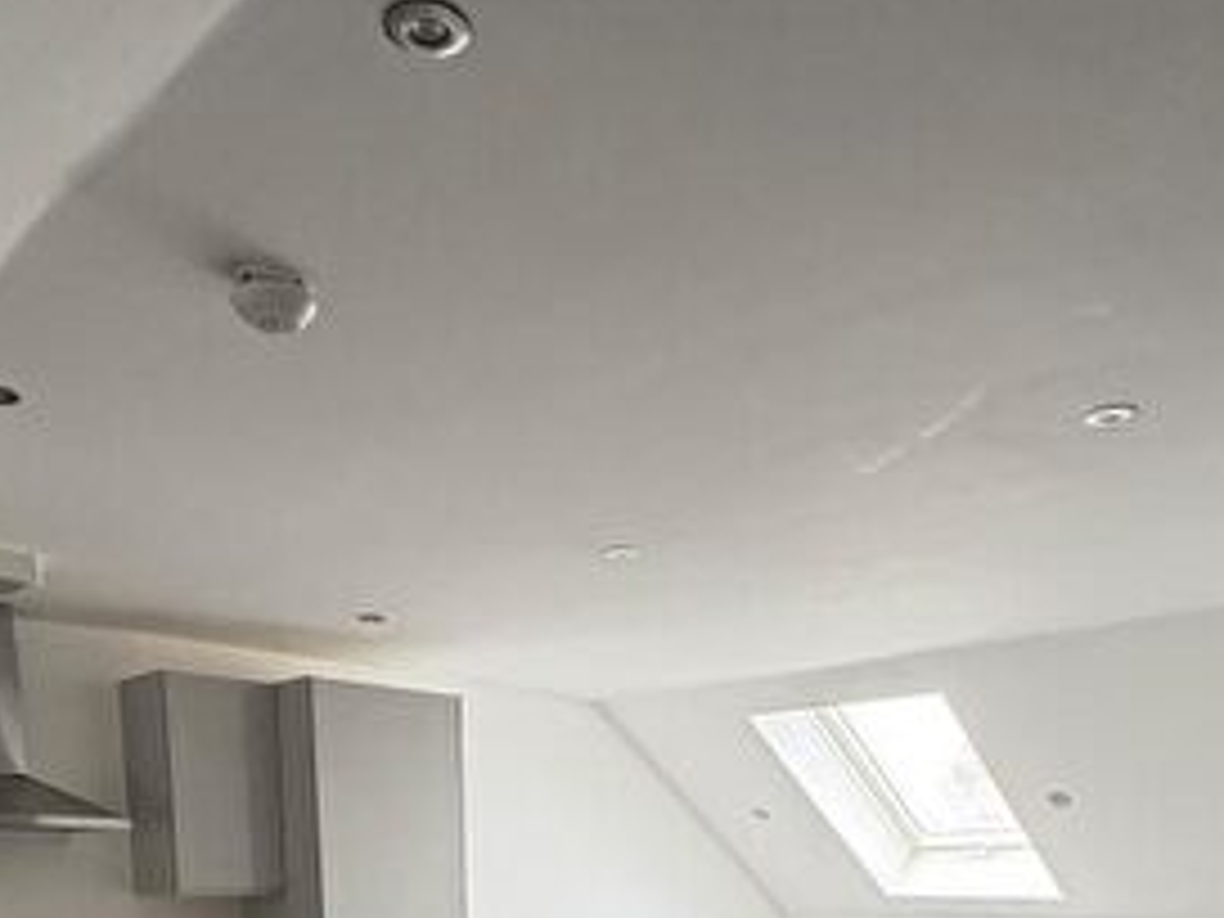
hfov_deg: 51.4
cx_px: 616
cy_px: 1150
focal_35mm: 36
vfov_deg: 31.8
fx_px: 1273
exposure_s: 1/99
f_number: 2.2
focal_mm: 2.22
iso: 200
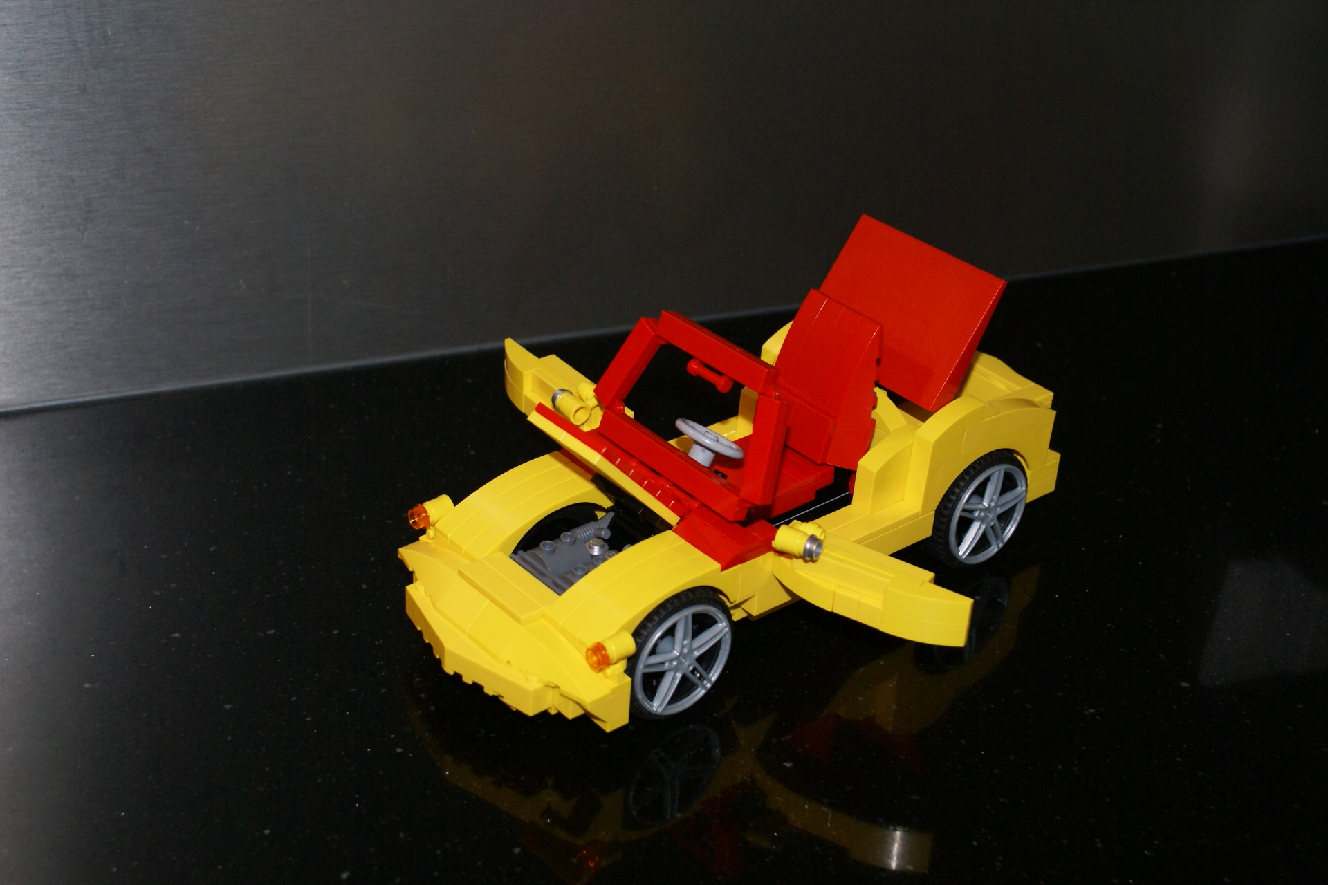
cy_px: 442
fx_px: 1937
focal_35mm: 52
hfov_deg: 37.9
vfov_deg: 25.8
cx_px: 664
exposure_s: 1/60
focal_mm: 35
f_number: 5.6
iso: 400
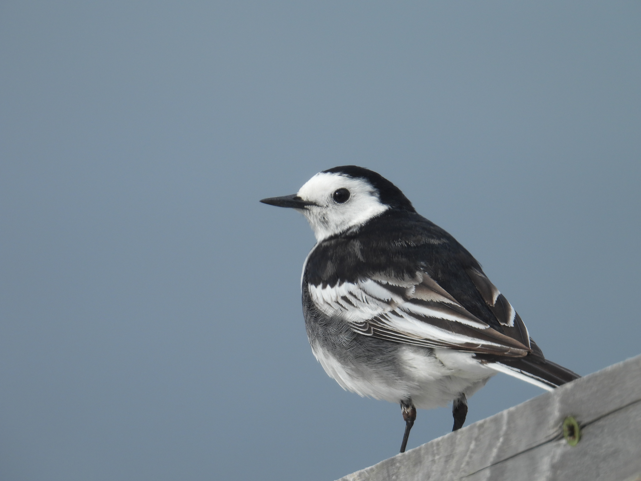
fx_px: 17592
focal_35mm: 950
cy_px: 240
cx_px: 320
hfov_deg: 2.1
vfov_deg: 1.6
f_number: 5.6
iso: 100
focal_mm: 170
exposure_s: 1/320
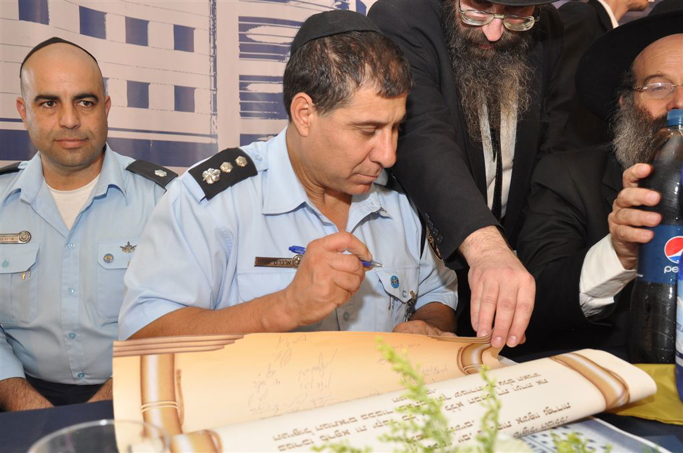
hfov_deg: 57.3
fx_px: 625
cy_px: 226
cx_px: 342
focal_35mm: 33
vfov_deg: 39.9
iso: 500
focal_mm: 22
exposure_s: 1/60
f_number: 6.3
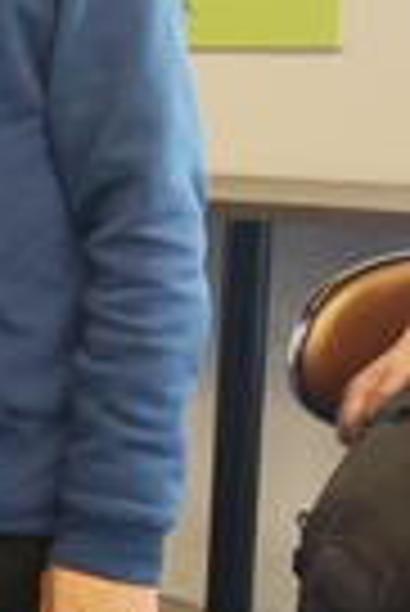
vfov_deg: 16.5
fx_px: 2113
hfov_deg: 9.2
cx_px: -757
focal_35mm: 124
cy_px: 324
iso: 400
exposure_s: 1/100
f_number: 1.6
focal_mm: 3.95
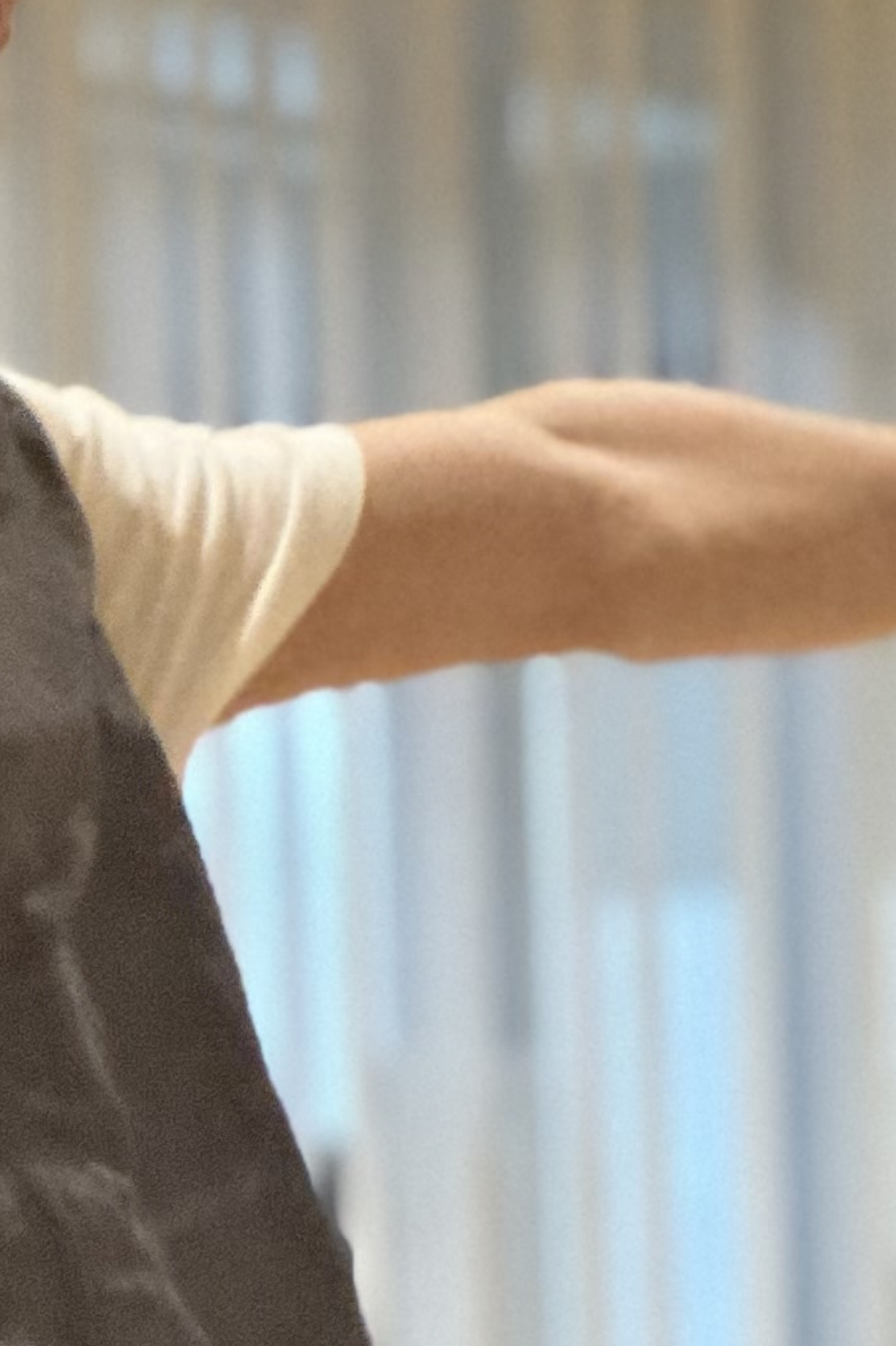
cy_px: 1366
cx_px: 736
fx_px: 11838
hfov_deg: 4.3
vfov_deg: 6.5
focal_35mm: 317
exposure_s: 1/33
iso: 400
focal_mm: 9
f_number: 2.8
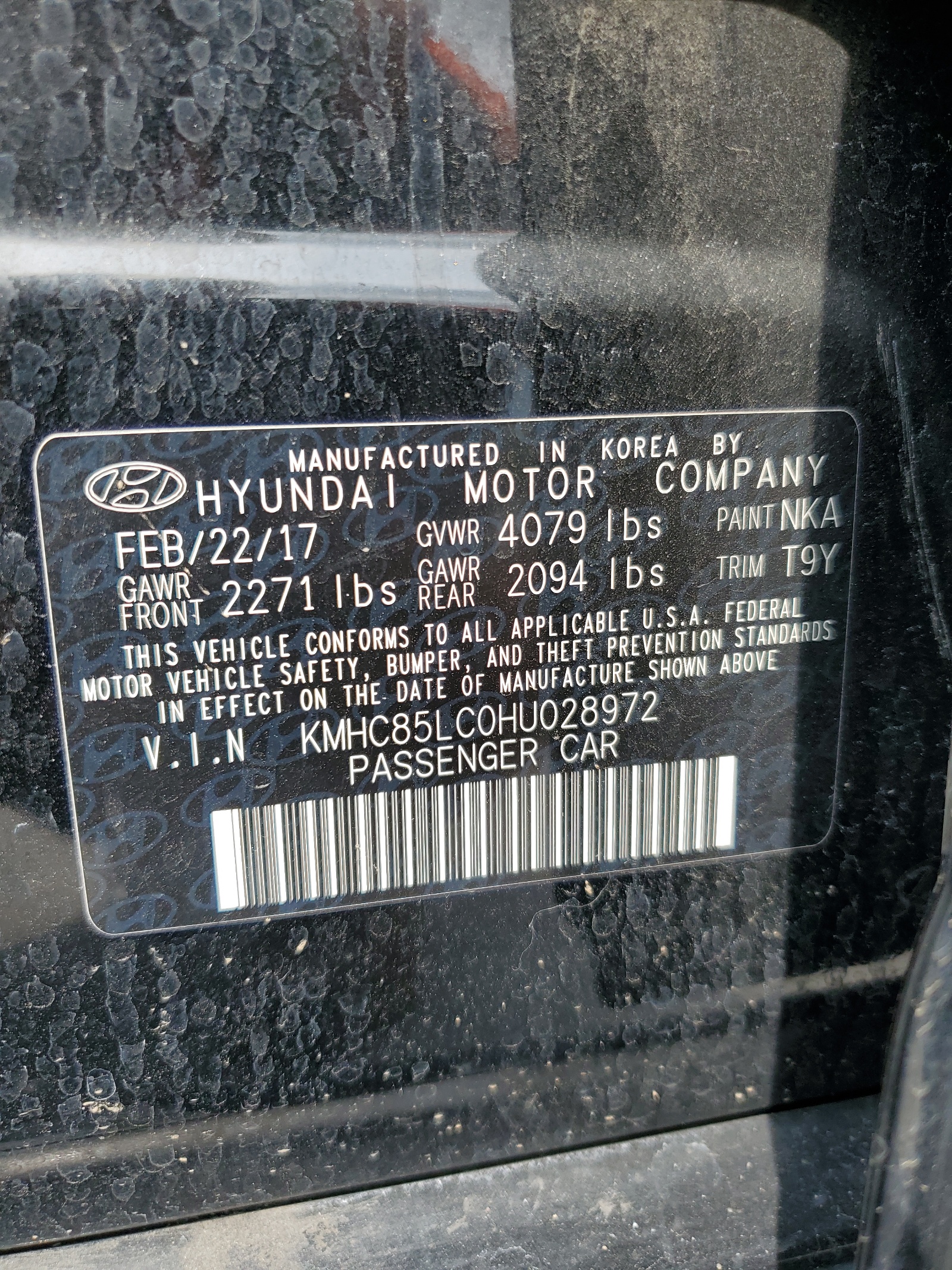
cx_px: 476
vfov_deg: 67.3
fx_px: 953
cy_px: 635
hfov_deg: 53.1
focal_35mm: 26
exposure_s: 1/833
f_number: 1.5
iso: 50
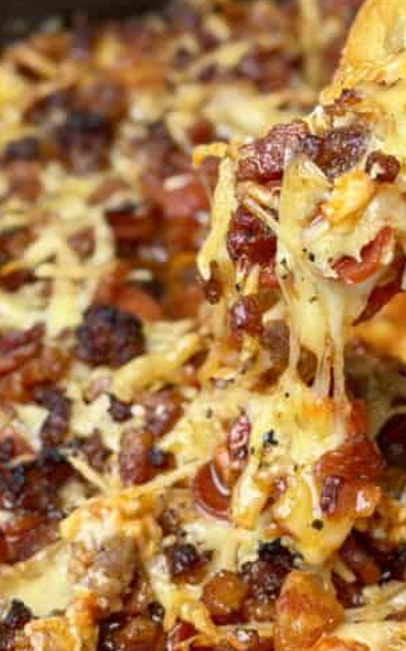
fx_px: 1896
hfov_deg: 12.1
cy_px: 251
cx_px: 377
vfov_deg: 19.4
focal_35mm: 107
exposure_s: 1/120
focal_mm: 6.76
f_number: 1.78
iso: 50
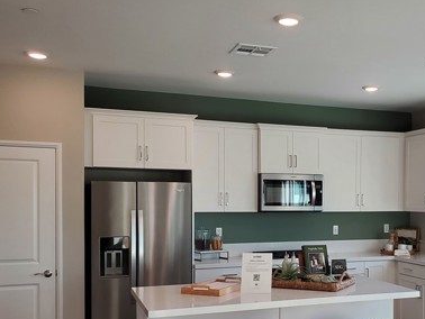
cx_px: 306
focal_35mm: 44
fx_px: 541
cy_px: 210
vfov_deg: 32.7
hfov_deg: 41.9
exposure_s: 1/120
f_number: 2.4
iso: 64
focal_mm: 4.3
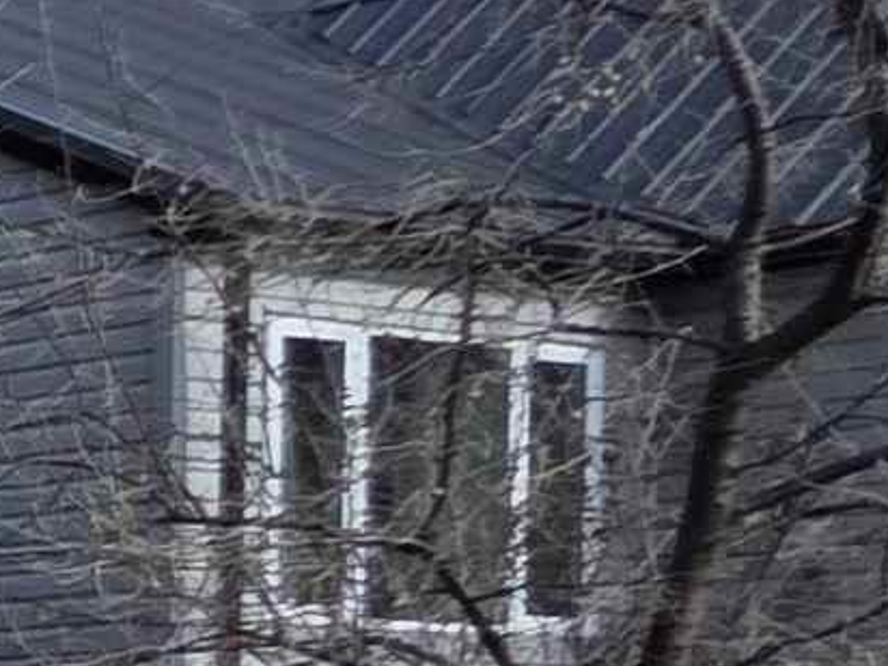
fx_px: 2488
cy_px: 890
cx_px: -2395
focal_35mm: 97
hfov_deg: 8.9
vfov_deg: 14.5
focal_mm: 2.2
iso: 40
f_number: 1.9
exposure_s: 1/1399
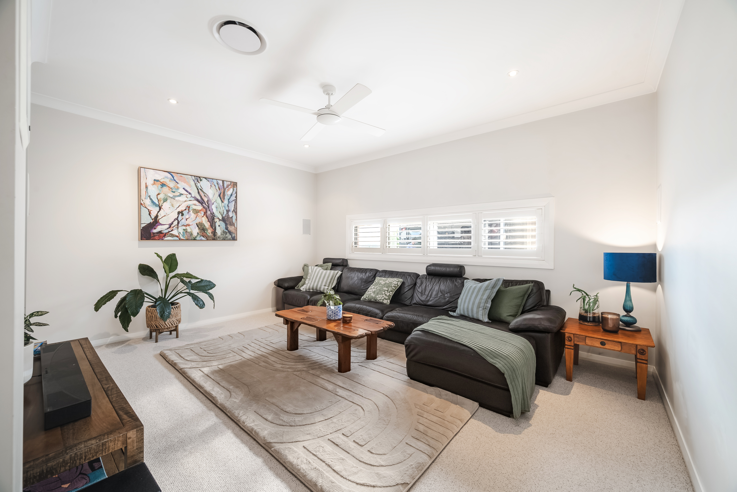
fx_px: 338
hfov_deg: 95.0
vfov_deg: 72.1
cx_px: 368
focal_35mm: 16
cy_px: 246
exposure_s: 1/100
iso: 500
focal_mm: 16.5
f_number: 9
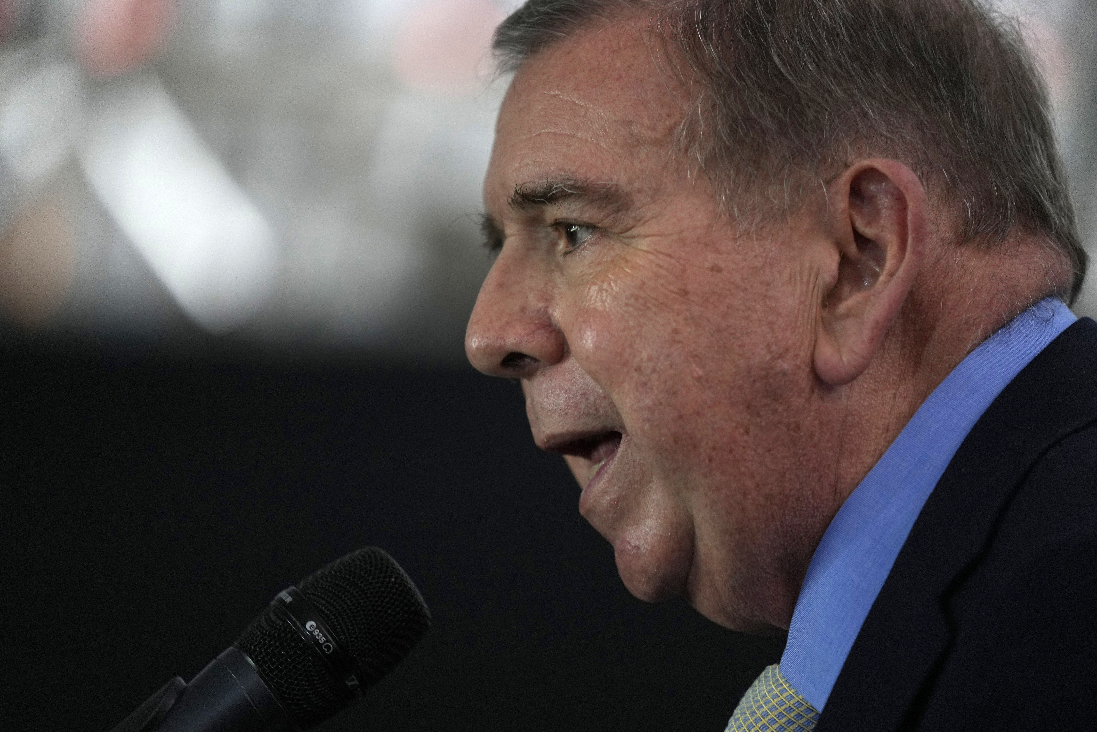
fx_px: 6094
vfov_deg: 6.9
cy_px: 366
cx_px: 548
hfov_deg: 10.3
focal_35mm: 200
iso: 1600
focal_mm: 200
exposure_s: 1/200
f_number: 2.8
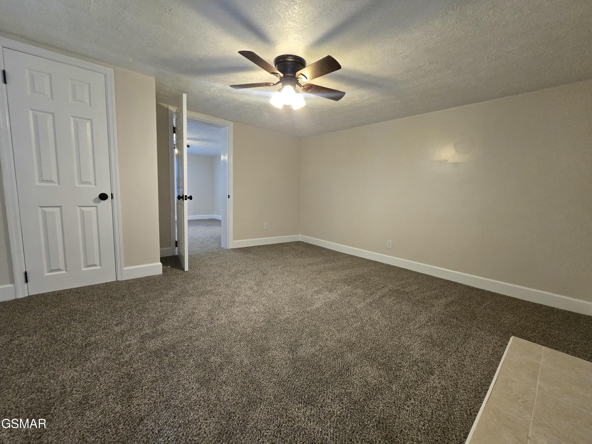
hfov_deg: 106.2
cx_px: 296
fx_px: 222
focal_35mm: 13
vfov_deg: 89.9
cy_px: 222
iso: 500
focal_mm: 2.2
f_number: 2.2
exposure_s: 1/60
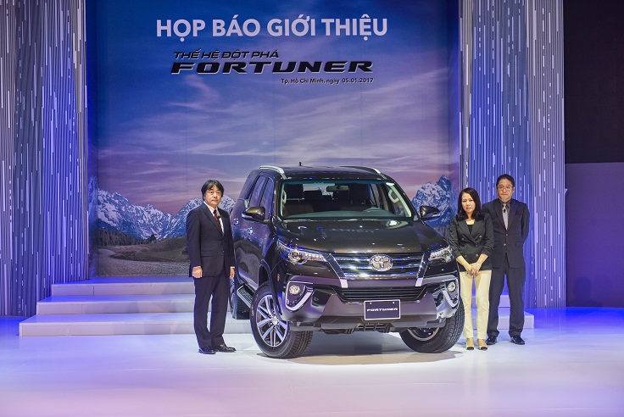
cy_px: 208
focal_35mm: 66
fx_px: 1145
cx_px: 312
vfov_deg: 20.6
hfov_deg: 30.5
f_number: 2.8
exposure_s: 1/125
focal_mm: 66
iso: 250
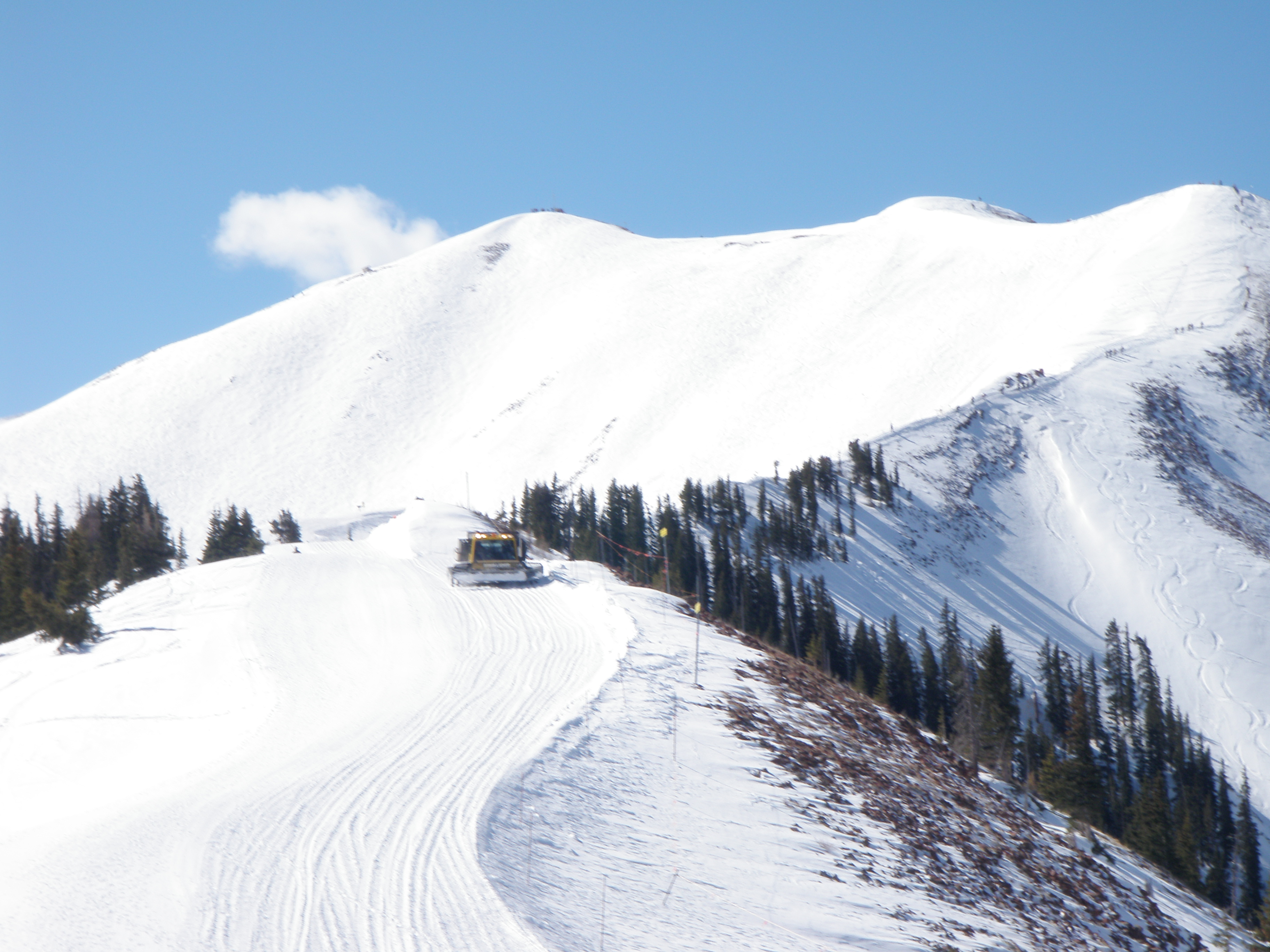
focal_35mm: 102
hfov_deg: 19.3
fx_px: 3742
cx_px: 635
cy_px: 476
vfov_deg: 14.5
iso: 50
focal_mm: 18.2
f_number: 7.1
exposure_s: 1/200
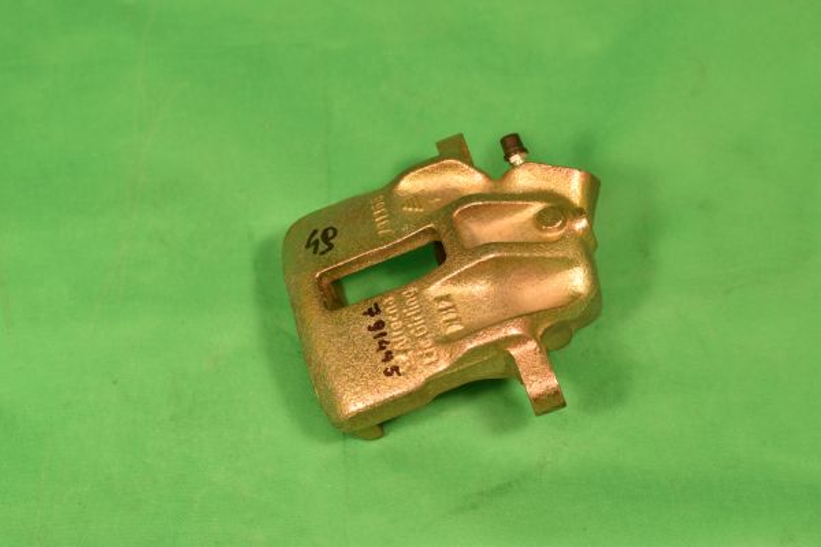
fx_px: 1368
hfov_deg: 33.4
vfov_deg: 22.6
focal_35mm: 60
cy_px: 274
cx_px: 410
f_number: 8
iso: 110
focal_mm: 40
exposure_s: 1/60
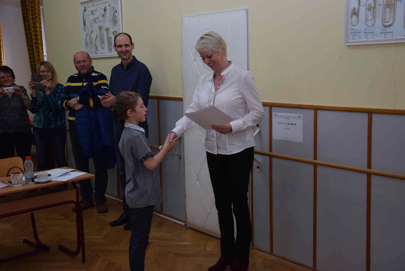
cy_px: 136
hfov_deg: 43.6
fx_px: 507
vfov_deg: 29.9
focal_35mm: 45
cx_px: 202
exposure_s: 1/100
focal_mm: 30
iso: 400
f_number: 4.2
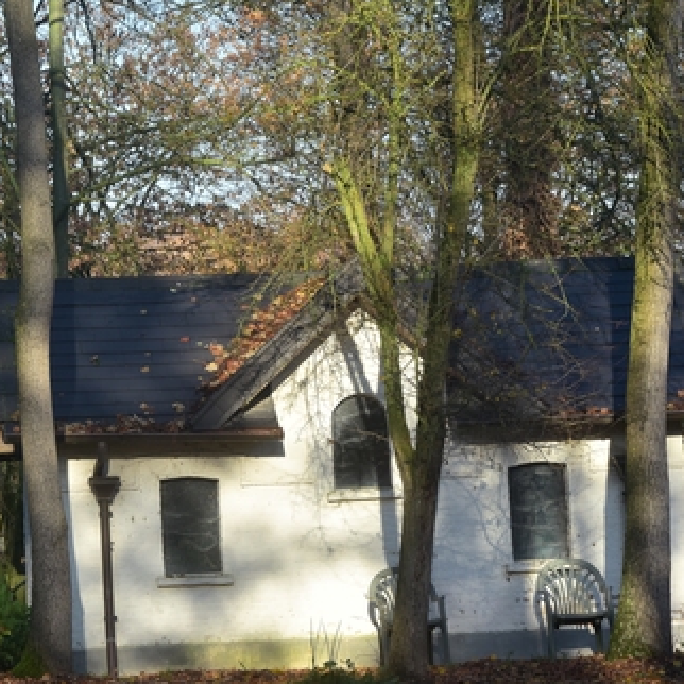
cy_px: 363
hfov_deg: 9.0
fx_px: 4359
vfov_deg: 9.0
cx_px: 185
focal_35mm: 195
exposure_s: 1/125
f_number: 11
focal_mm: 82
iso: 160
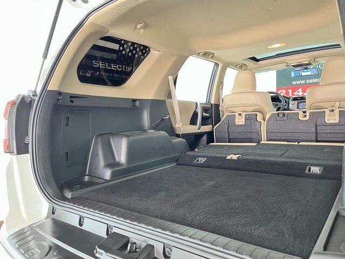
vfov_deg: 53.1
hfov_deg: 67.3
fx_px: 259
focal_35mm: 26
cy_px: 130
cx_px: 172
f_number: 1.6
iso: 640
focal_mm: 5.1
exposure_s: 1/40
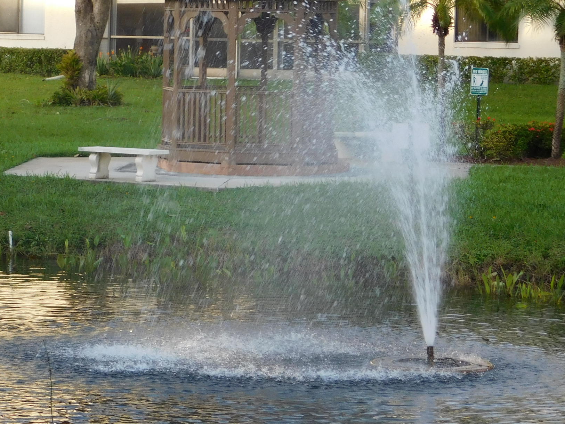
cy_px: 253
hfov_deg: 11.7
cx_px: 85
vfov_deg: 8.8
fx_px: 2742
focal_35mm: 168
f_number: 4.5
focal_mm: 16.1
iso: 125
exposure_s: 1/125
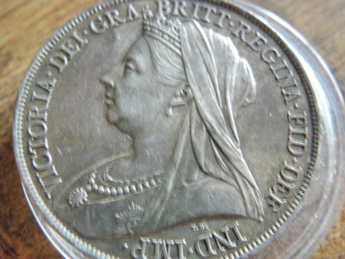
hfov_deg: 37.5
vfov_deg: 28.6
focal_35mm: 51
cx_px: 172
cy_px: 130
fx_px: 508
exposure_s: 1/2
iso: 400
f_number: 3.5
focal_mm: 9.22
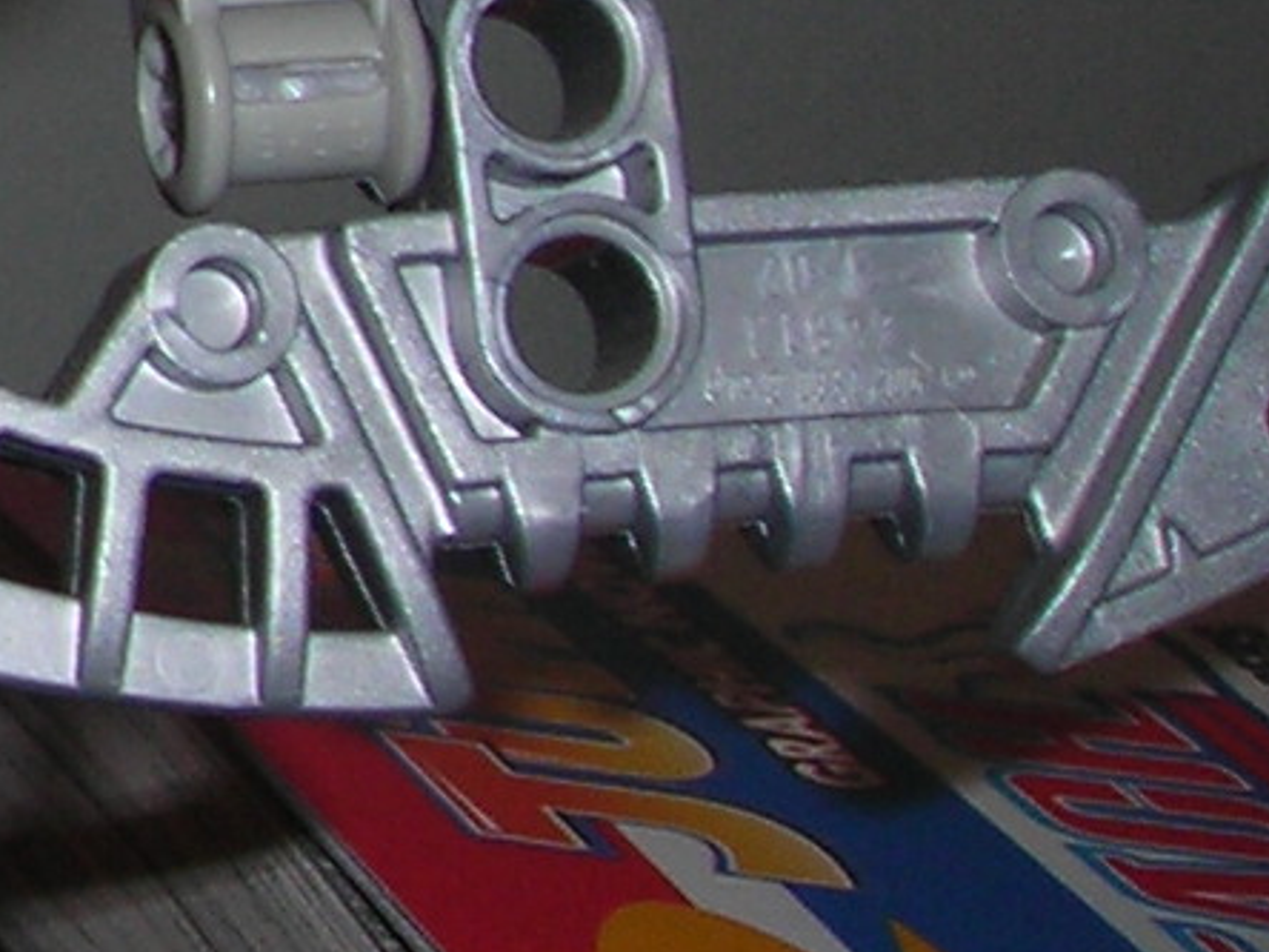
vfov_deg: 6.4
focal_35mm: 222
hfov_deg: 7.9
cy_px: -1364
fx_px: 8138
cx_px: -2298
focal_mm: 6.3
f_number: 3.2
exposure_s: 1/60.1
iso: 50
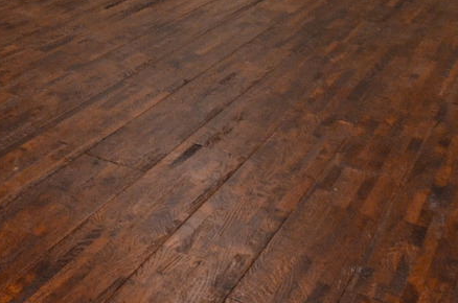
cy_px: -194
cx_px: -228
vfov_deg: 17.5
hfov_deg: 23.9
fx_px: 851
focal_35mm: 67
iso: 1400
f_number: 4
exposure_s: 1/30
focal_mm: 12
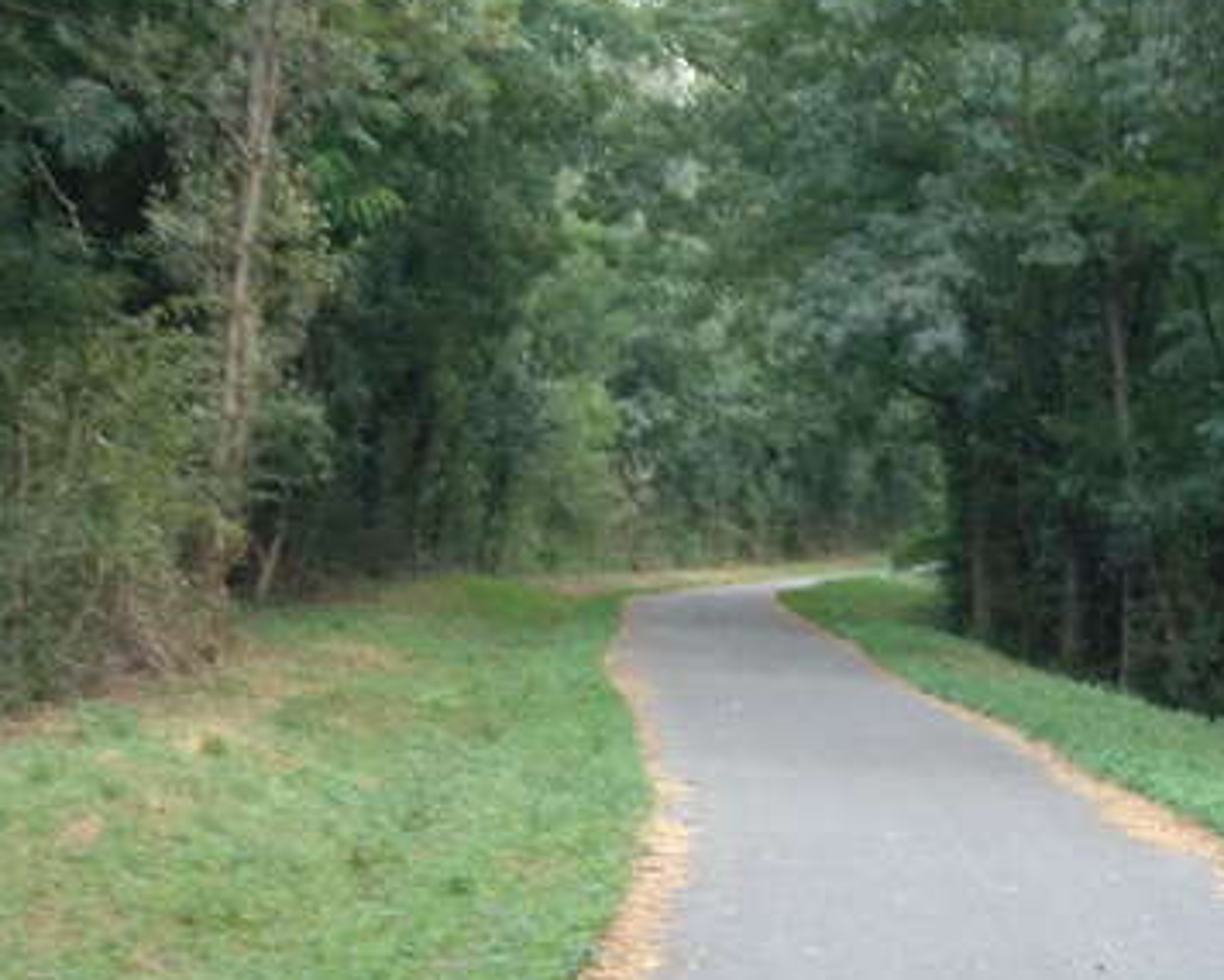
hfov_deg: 14.2
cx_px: 949
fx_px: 4892
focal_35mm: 135
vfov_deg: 11.4
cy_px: 616
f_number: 4.8
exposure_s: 1/50
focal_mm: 11.6
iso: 200
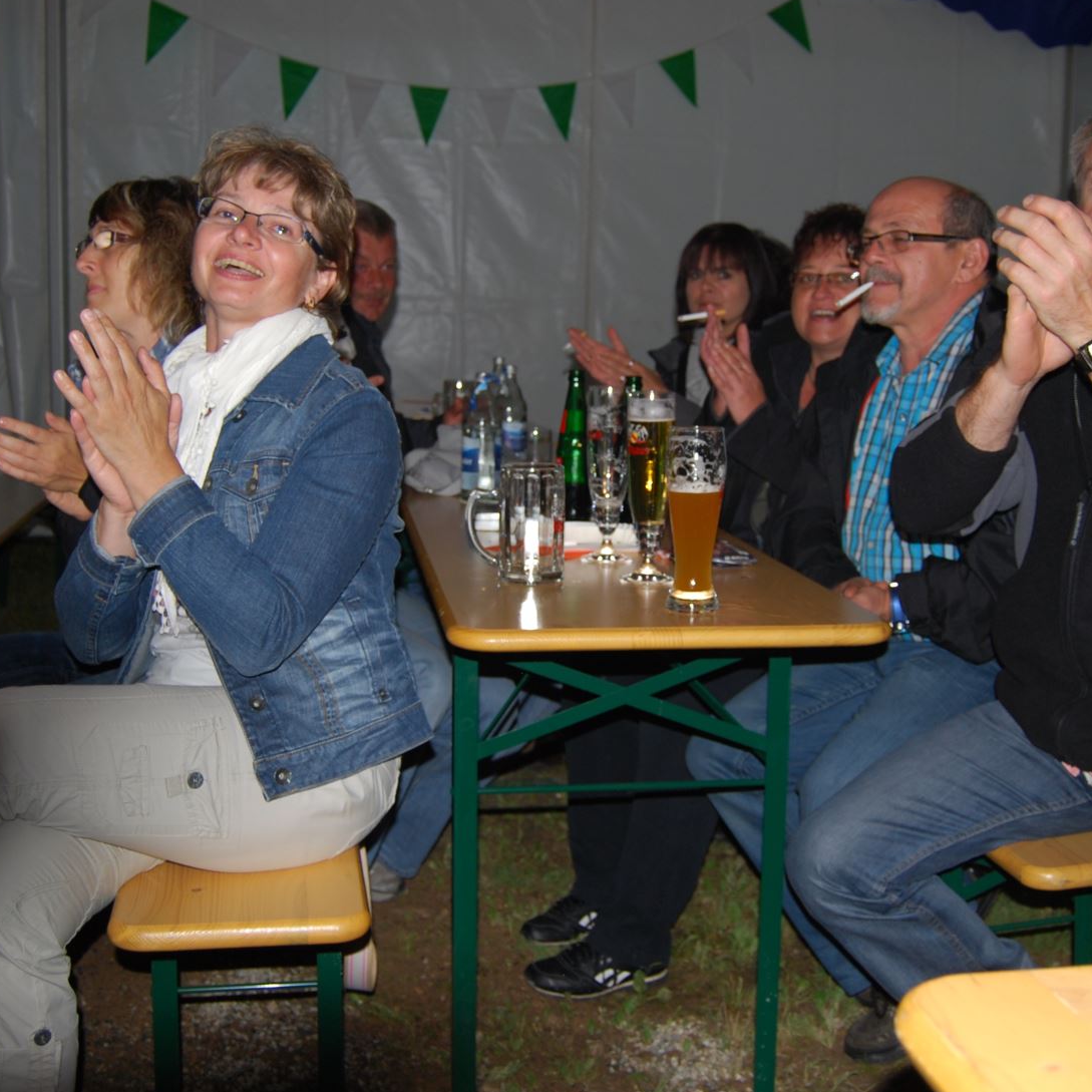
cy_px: 508
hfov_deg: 39.4
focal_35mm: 43
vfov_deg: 39.4
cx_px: 565
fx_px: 1526
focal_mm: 19
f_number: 3.5
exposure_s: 1/60
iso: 200
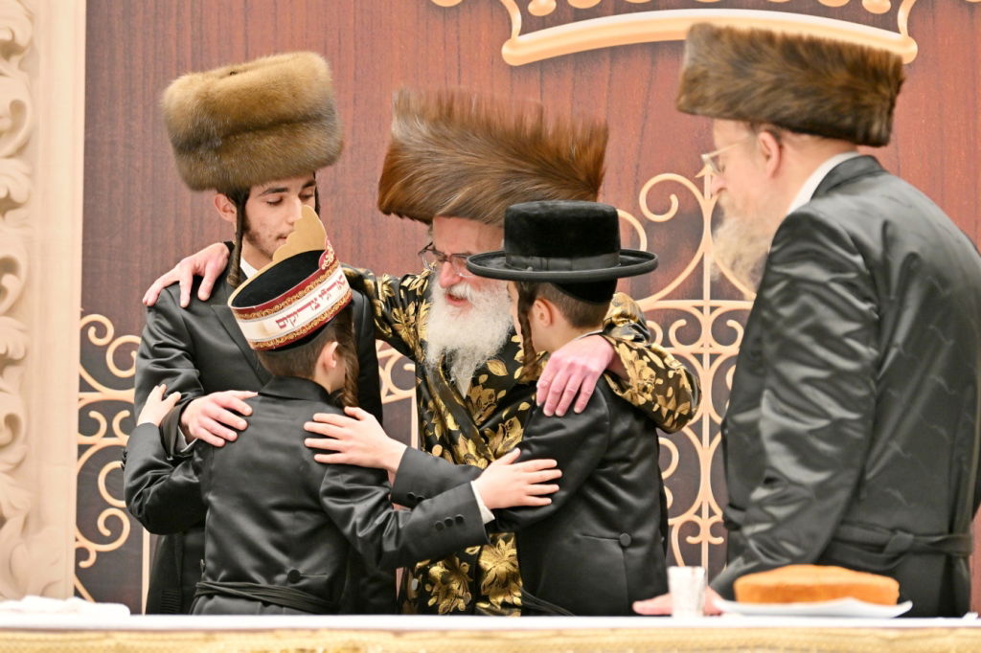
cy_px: 326
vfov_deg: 6.1
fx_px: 6129
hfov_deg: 9.2
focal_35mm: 225
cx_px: 490
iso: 320
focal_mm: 150
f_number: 2.8
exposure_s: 1/250
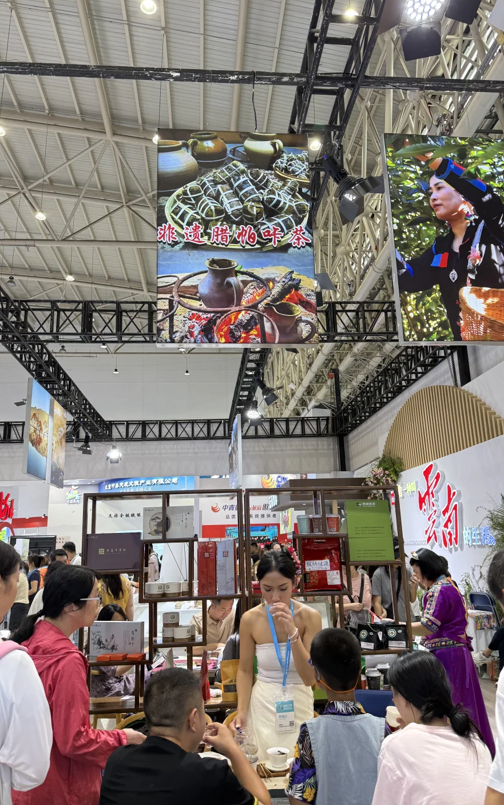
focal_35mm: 26
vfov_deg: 70.4
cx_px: 255
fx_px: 571
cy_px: 398
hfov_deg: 47.6
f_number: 1.78
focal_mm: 6.76
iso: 100
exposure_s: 1/100
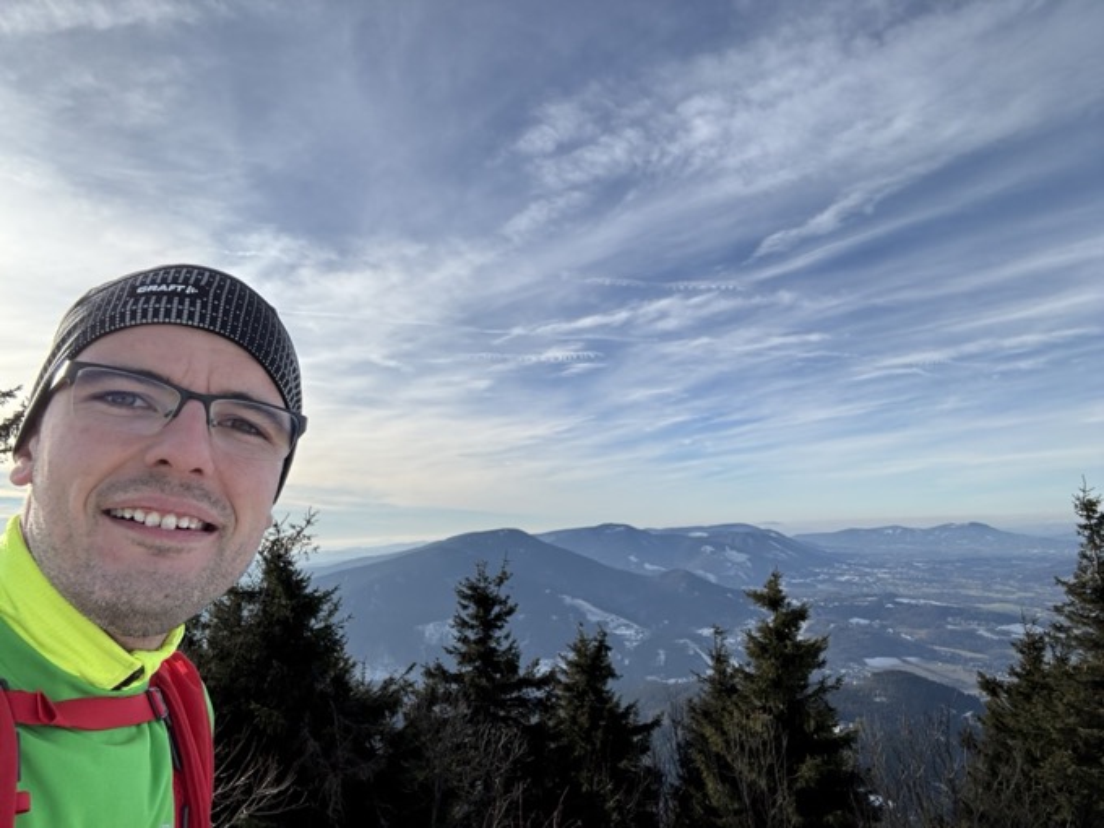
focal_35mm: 23
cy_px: 414
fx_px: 734
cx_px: 552
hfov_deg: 73.9
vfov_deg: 58.9
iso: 25
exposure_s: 1/1458
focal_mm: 2.69
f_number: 1.9
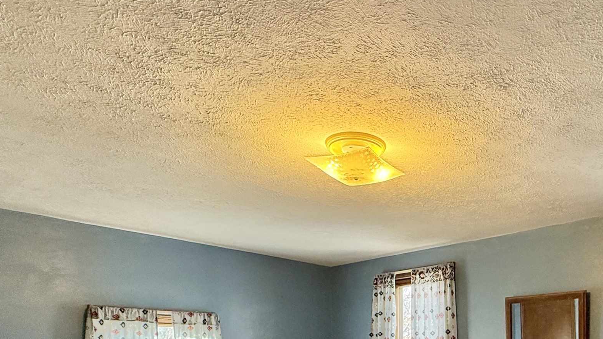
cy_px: 360
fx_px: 480
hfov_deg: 60.6
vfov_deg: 34.4
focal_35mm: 30
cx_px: 456
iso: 200
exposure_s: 1/120
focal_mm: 2.22
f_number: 2.2
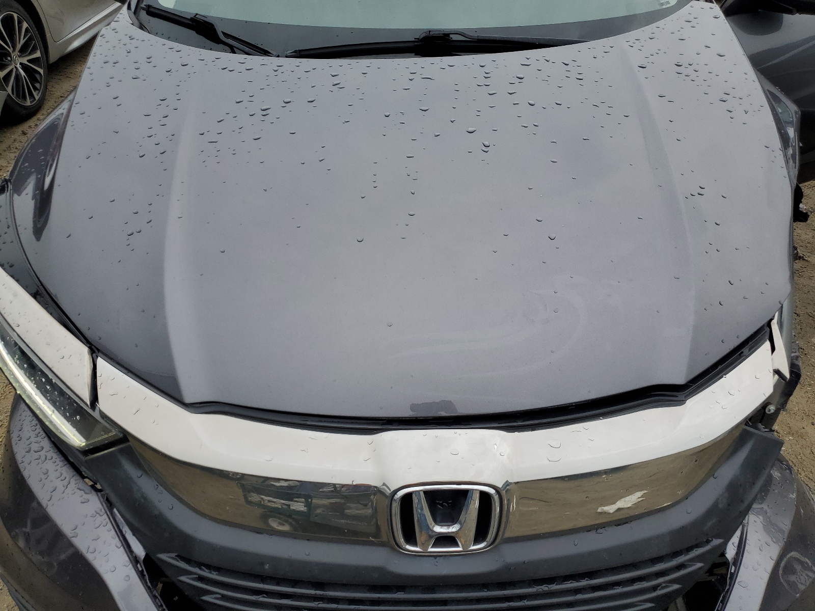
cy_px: 306
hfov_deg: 67.3
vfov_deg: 53.1
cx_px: 408
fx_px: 612
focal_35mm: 26
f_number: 1.5
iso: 50
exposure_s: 1/1667
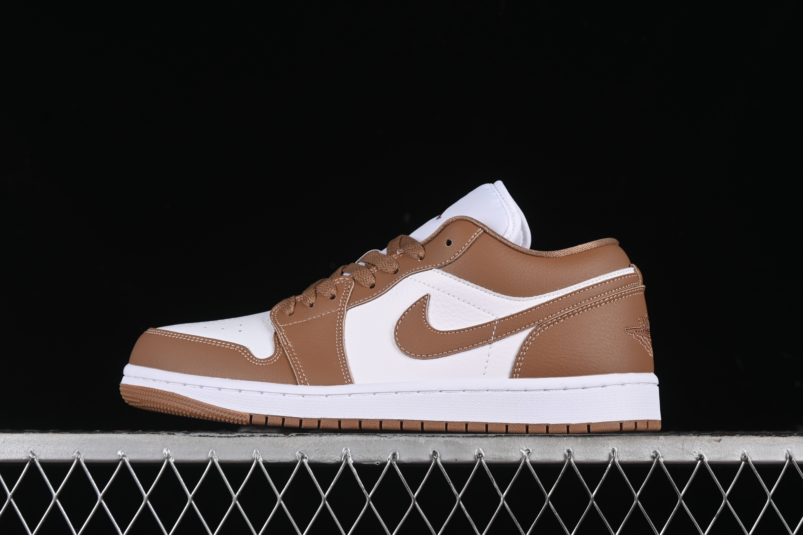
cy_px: 268
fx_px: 1673
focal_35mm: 75
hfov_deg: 27.0
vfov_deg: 18.2
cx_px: 402
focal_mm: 50
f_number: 8
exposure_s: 1/80
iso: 160
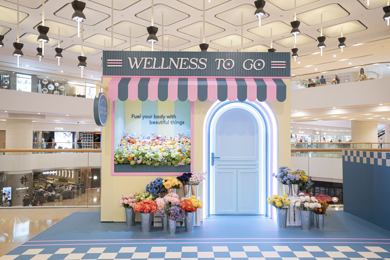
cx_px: 195
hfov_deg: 63.7
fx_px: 314
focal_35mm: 29
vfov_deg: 45.0
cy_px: 130
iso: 1250
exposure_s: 1/25
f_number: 5.6
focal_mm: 29
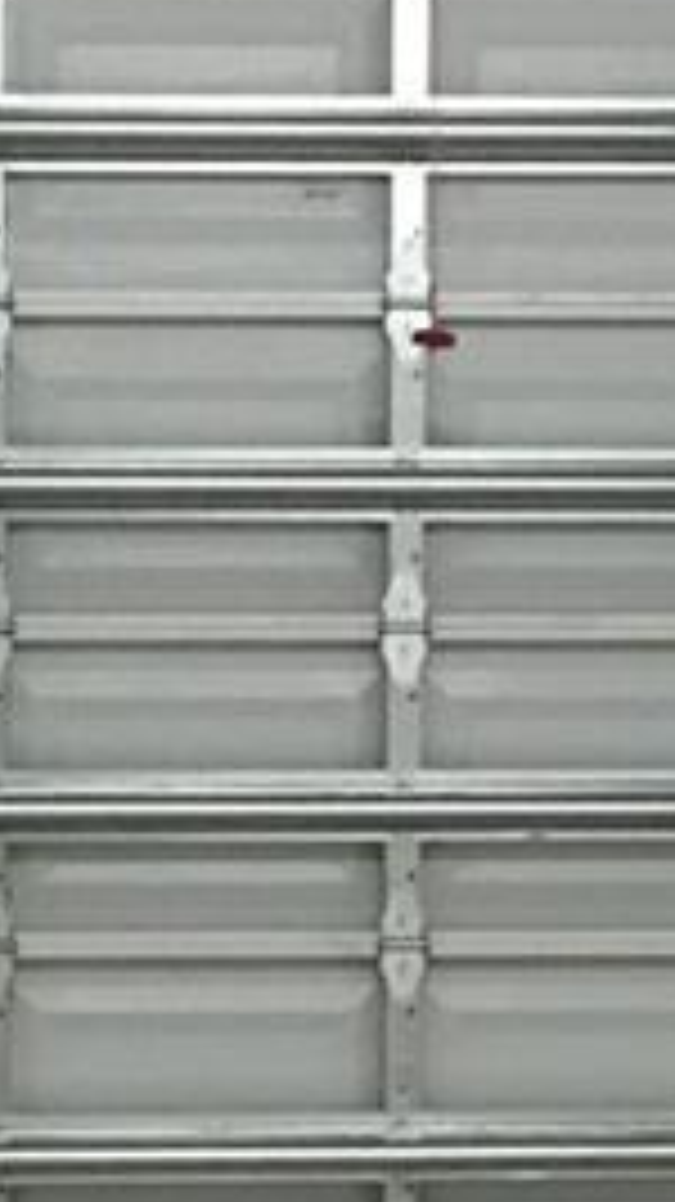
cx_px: 279
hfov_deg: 8.5
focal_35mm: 142
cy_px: 1049
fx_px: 4523
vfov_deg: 15.0
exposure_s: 1/25
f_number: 2.2
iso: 200
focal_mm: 4.15
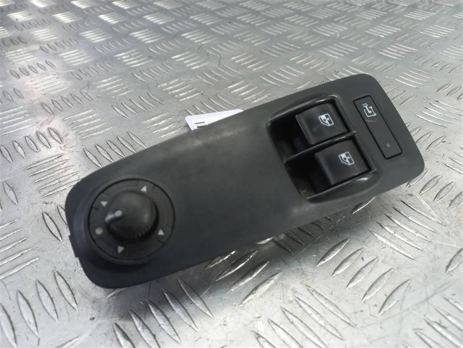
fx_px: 334
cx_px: 232
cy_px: 174
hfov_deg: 69.4
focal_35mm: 25
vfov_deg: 54.9
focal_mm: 4.6
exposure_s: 1/50
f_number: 1.8
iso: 100
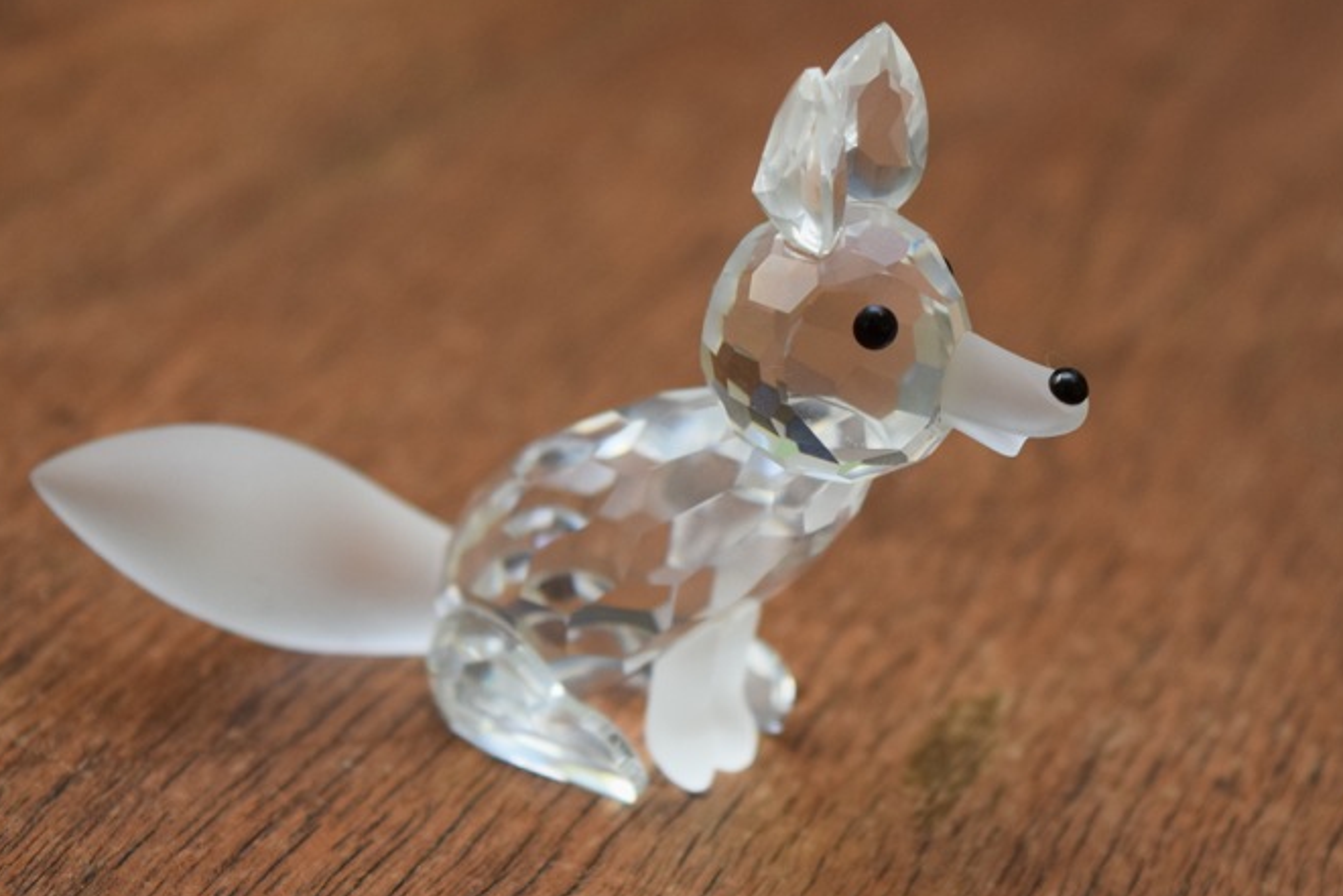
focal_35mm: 125
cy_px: 422
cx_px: 662
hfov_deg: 16.4
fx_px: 4655
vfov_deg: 11.0
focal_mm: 55
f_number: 5.6
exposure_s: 1/60
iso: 900
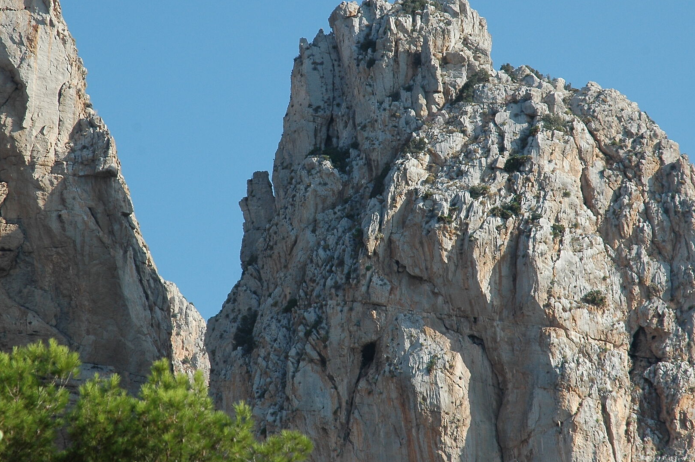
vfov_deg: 7.2
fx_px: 3659
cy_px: 197
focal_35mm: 190
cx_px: 330
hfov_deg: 10.8
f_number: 9
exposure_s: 1/320
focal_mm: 85
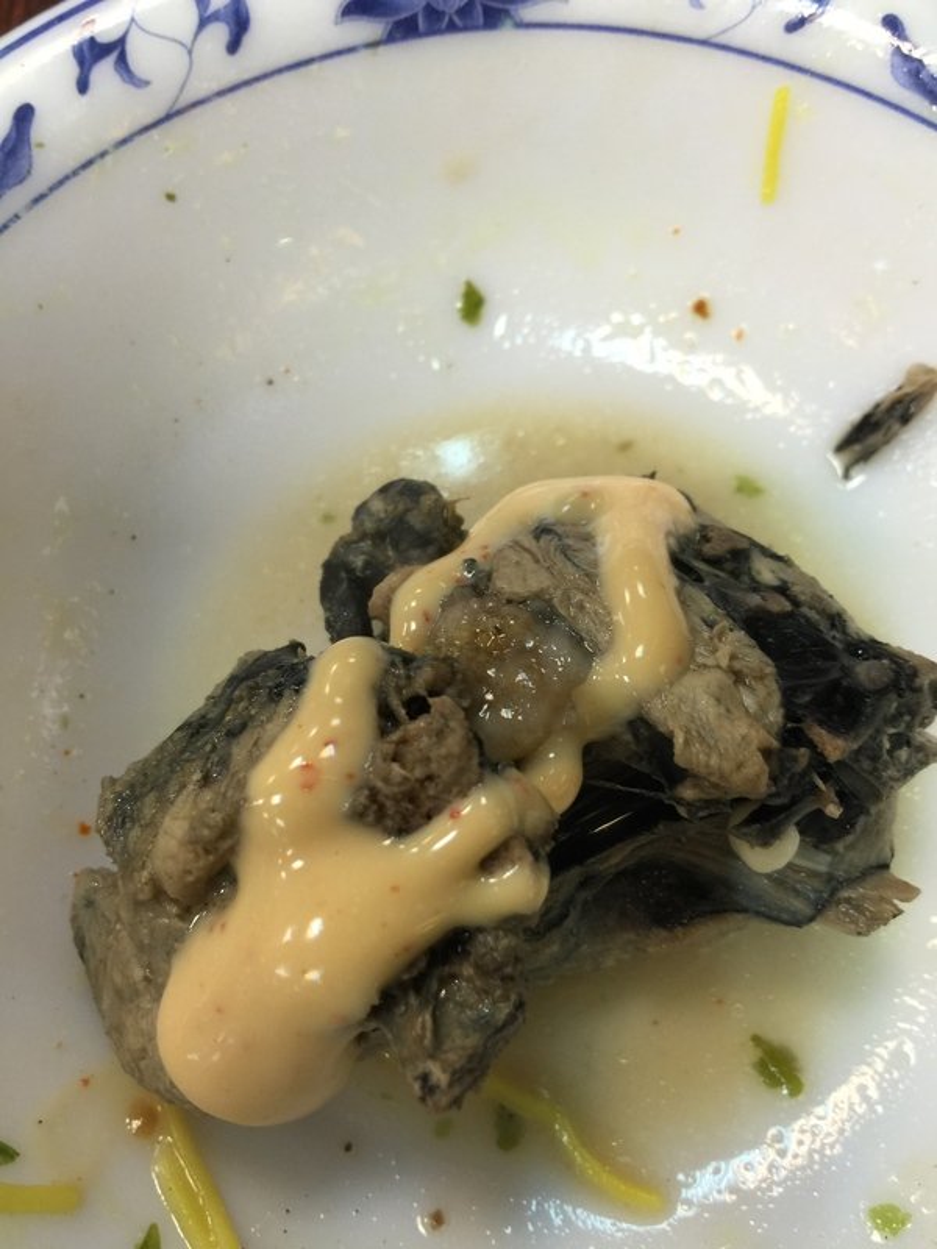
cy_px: 624
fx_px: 1047
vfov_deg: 61.7
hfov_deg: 48.2
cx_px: 468
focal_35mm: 29
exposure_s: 1/15
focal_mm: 4.15
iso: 40
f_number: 2.2
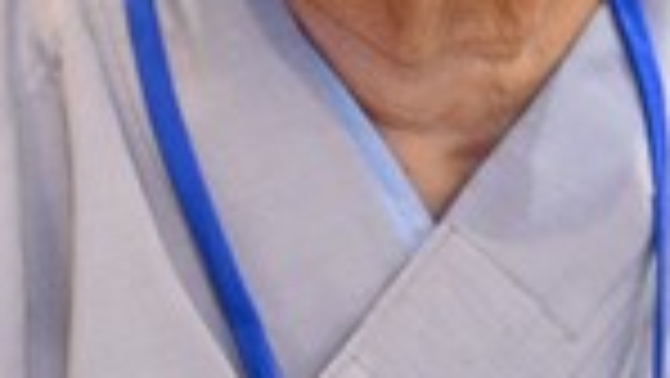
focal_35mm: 548
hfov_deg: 3.9
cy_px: 58
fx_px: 9741
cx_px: 634
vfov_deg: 2.2
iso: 8000
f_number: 4
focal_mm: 120
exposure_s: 1/125
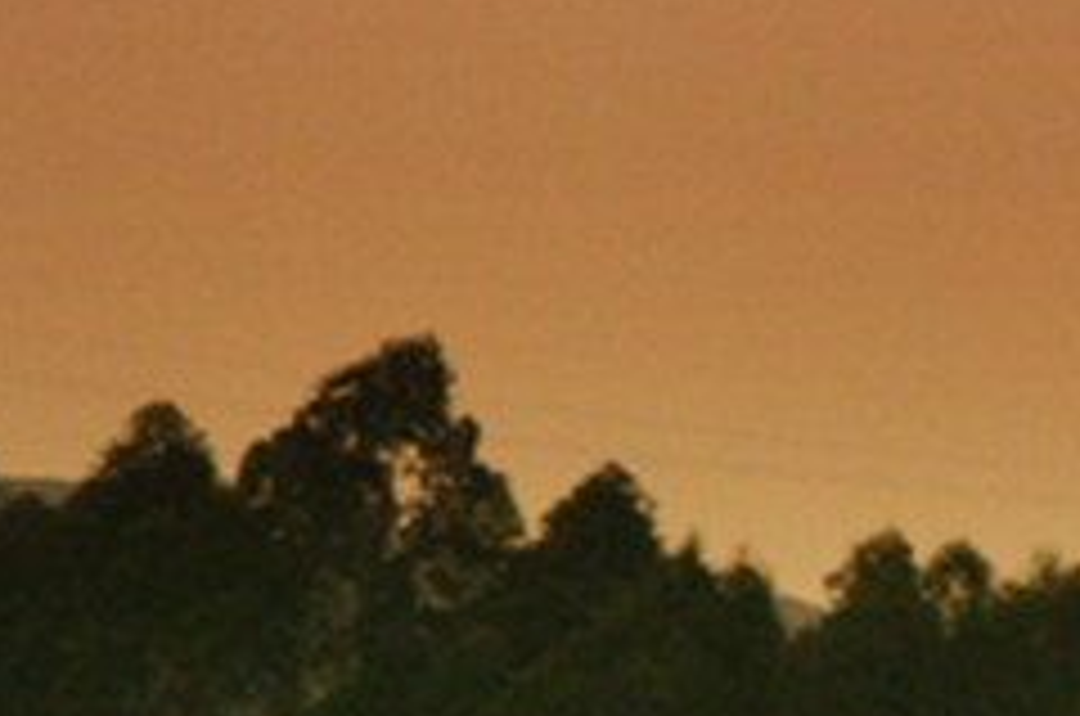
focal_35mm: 759
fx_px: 22721
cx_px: 1710
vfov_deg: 1.8
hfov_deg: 2.7
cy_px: 1101
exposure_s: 1/250
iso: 1250
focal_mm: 135
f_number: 4.5
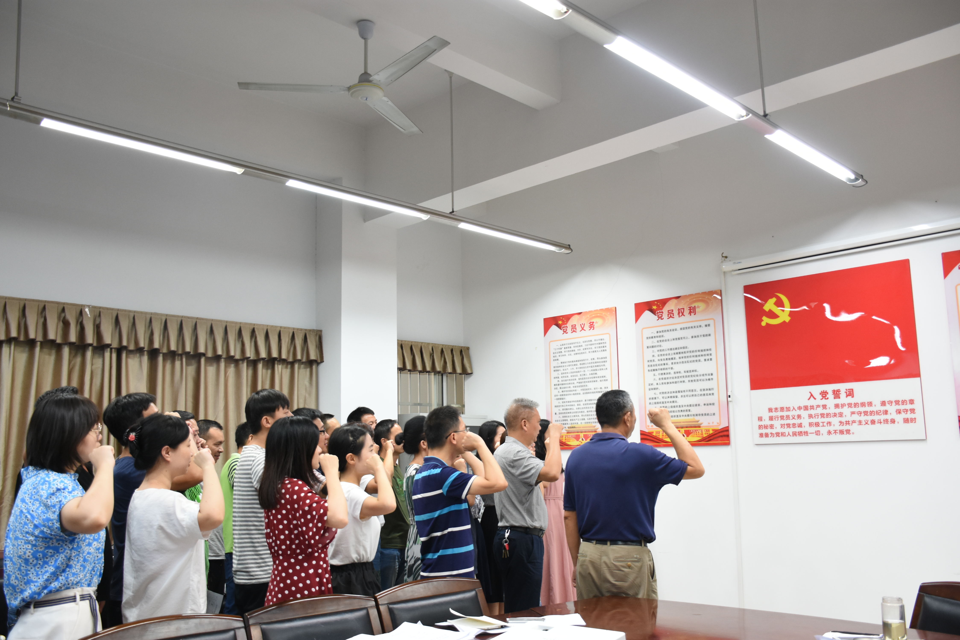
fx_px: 800
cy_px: 320
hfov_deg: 61.9
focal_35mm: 30
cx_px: 480
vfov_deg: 43.6
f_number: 3.5
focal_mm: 20
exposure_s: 1/25
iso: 800
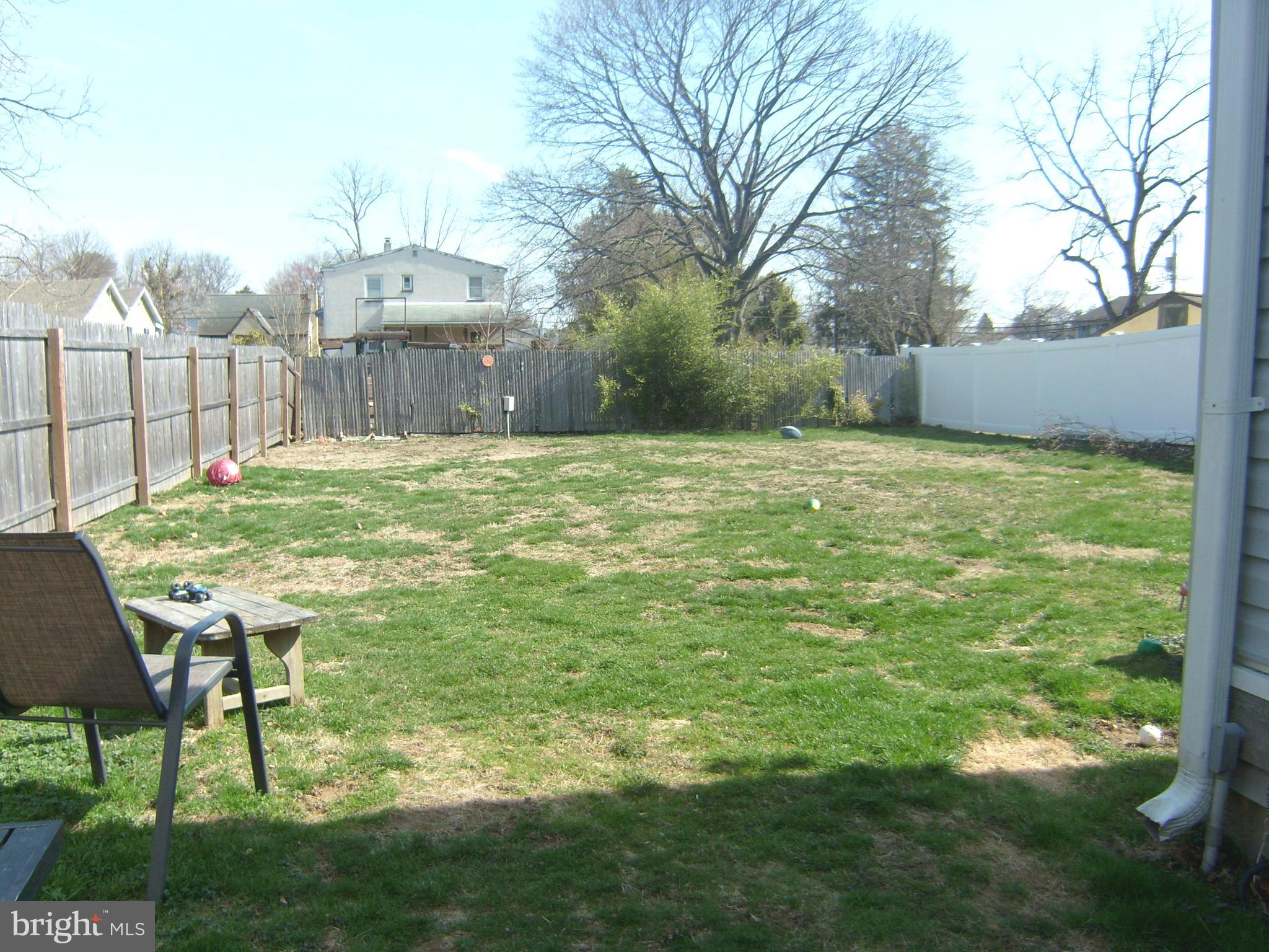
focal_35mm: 28
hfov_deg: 63.4
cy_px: 476
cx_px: 634
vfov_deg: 49.7
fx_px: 1026
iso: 80
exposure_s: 1/250
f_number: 5.6
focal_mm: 4.7
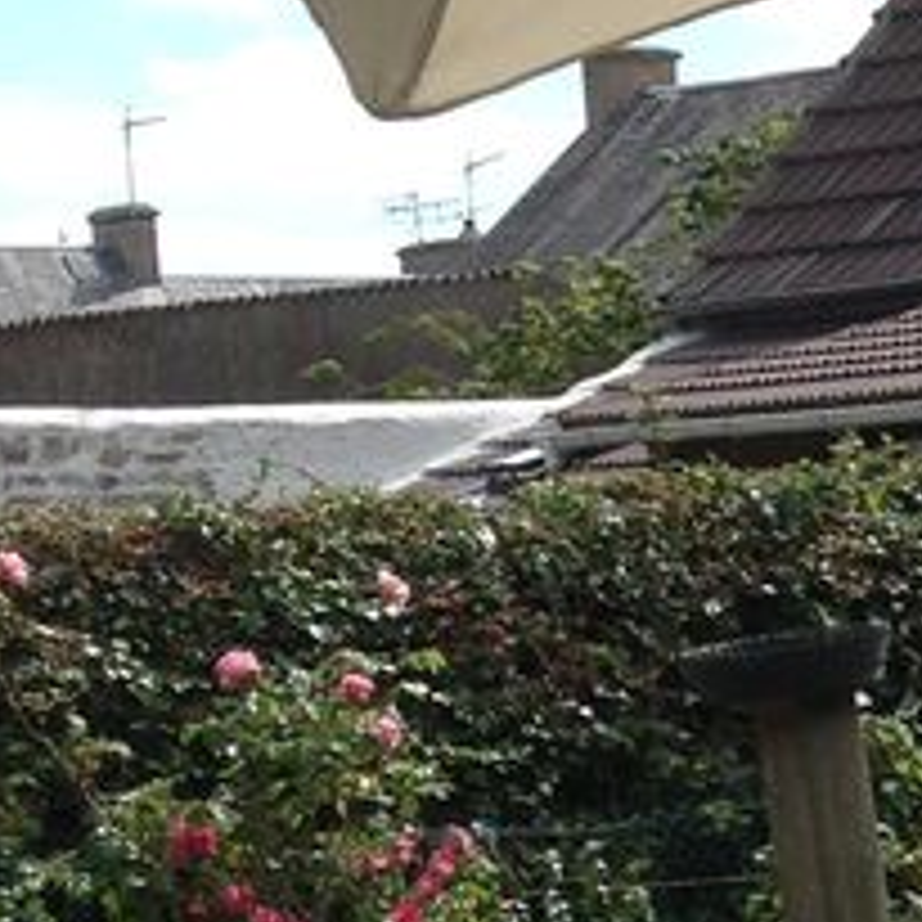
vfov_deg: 10.1
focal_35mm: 171
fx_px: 5153
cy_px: 994
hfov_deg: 9.6
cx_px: 1831
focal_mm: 4.12
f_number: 2.4
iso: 50
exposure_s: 1/1153
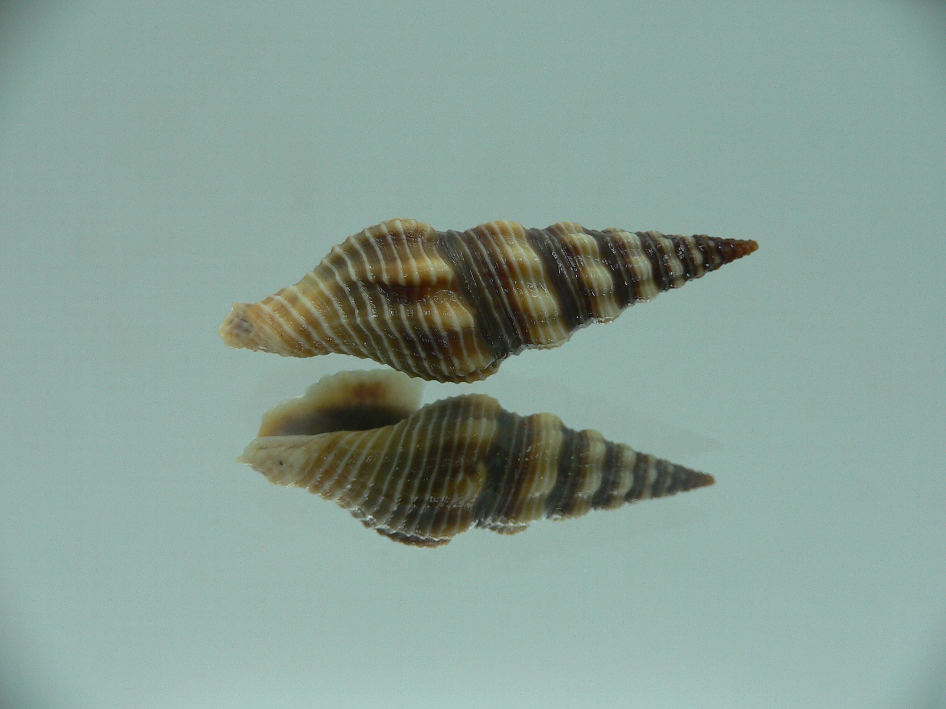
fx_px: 956
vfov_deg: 40.7
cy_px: 354
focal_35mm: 35
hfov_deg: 52.6
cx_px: 473
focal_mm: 4.6
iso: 80
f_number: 2.8
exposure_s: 1/60
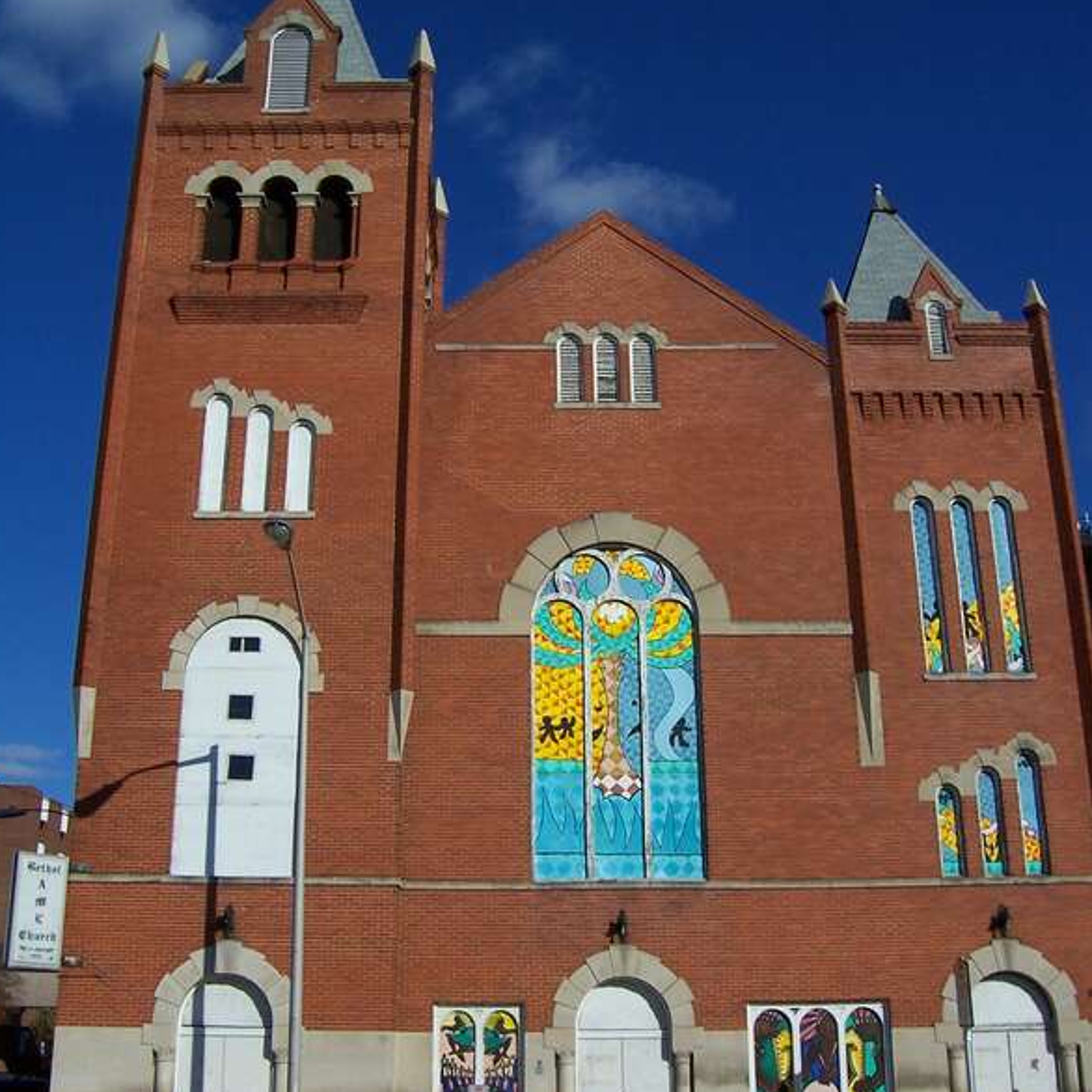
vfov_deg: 40.9
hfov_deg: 40.9
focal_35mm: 41
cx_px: 535
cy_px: 490
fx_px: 1463
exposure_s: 1/1000
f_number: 5.6
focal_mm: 5.6
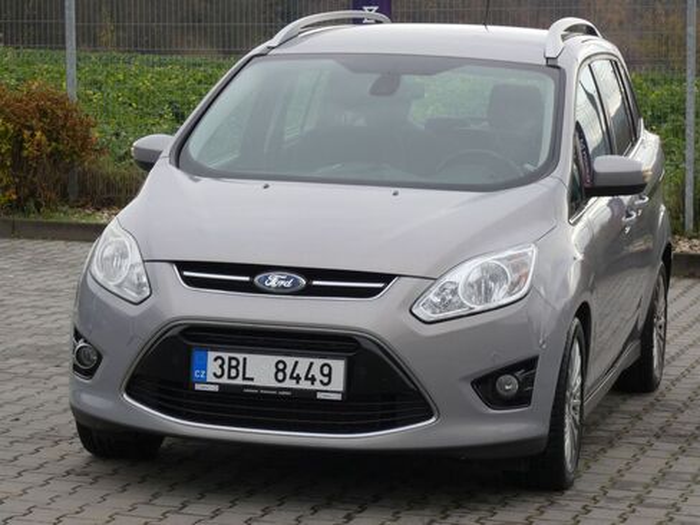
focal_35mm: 117
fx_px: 2366
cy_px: 262
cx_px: 350
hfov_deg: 16.8
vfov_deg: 12.7
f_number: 5.6
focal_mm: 21
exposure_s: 1/100
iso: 80
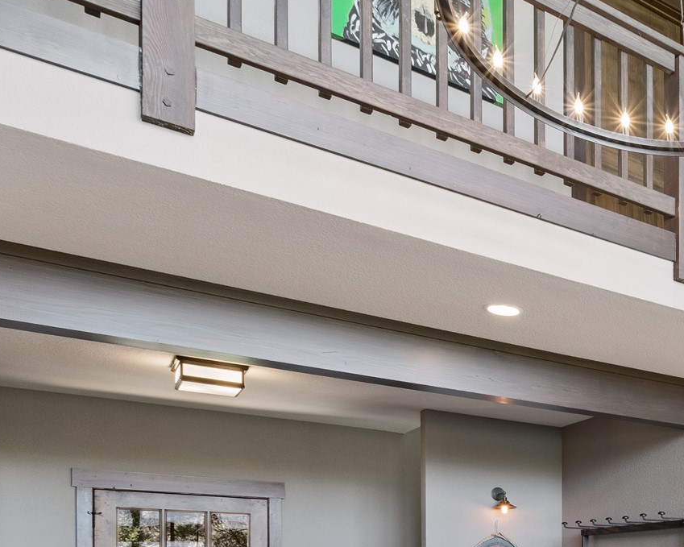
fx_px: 729
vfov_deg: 36.8
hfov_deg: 39.2
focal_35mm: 36
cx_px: 786
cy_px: 552
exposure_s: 1/2
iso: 200
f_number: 9
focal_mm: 10
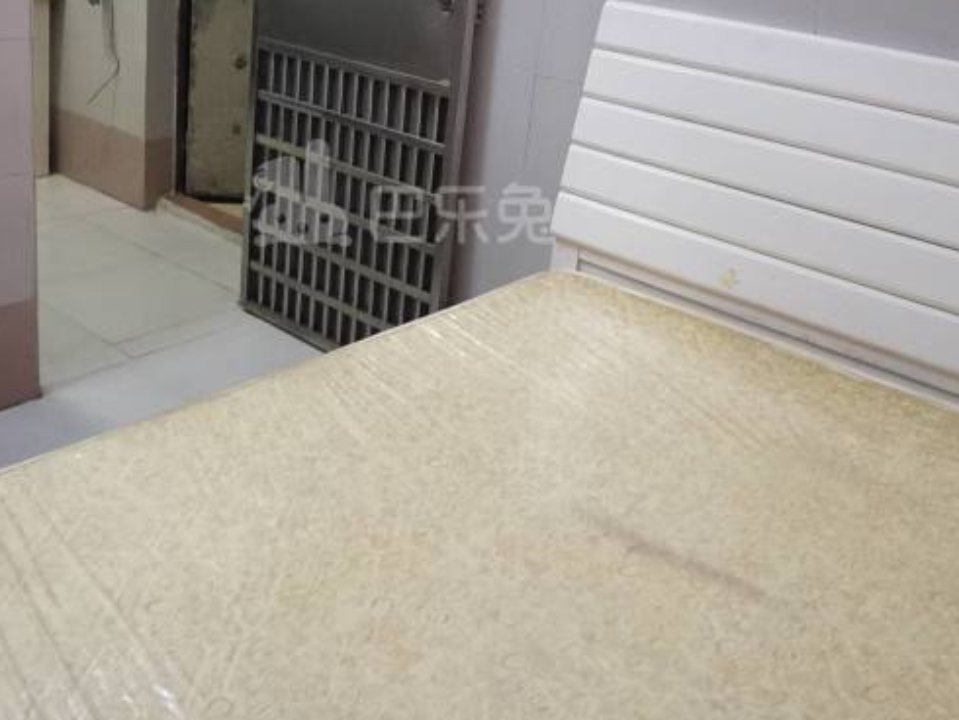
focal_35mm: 31
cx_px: 399
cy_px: 194
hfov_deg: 58.0
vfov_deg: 44.2
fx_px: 859
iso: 400
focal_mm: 3.12
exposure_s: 1/33.3
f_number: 2.2
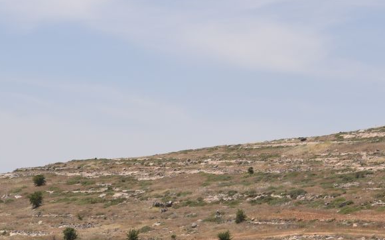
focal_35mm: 128
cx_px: 129
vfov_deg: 10.1
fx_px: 1343
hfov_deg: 16.3
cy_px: 284
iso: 100
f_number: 7.1
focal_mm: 56
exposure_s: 1/500
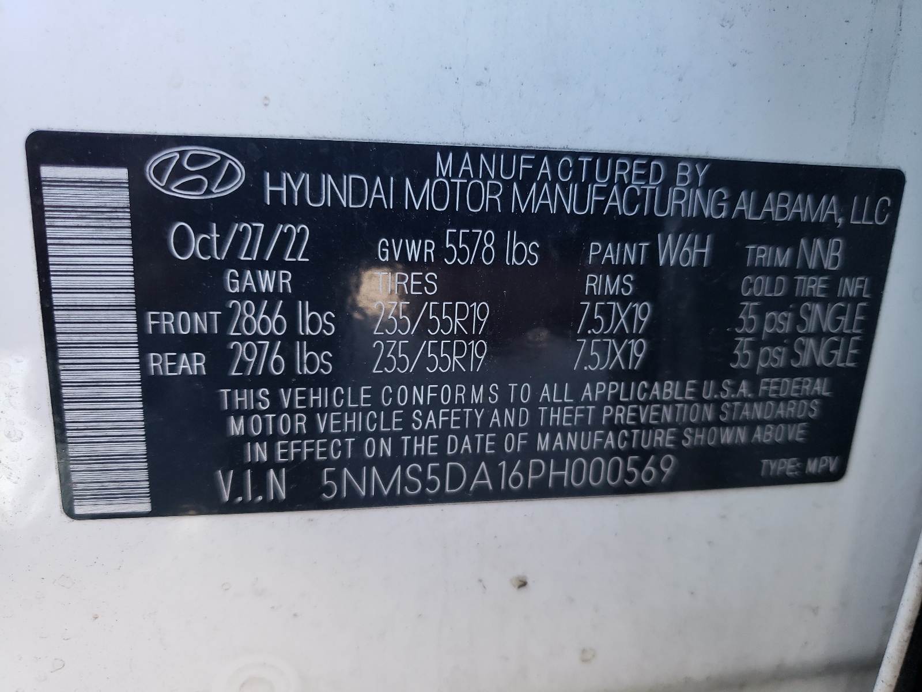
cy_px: 346
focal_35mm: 26
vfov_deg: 53.1
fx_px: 693
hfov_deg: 67.3
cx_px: 461
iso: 63
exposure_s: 1/120
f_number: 1.5
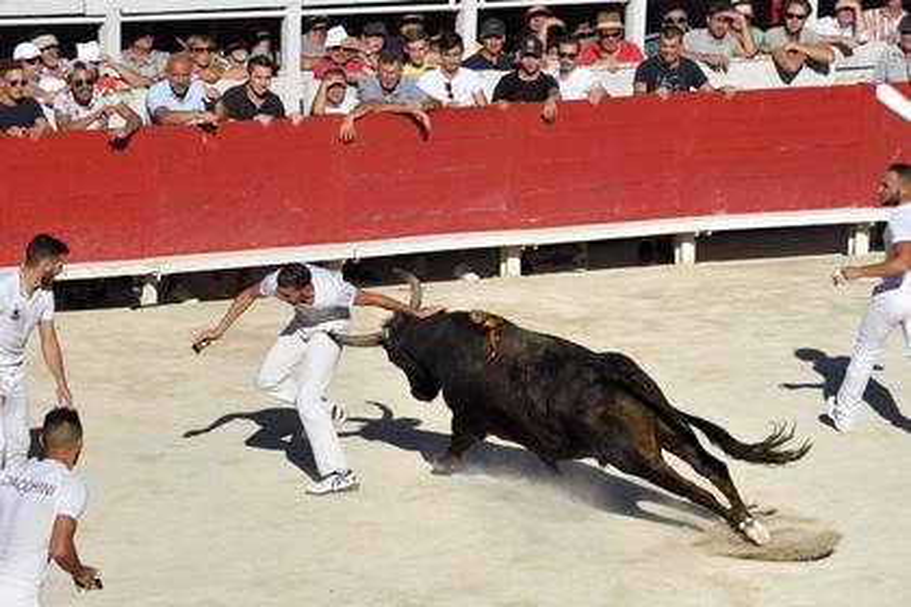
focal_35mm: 200
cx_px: 456
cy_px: 304
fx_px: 5061
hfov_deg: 10.3
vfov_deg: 6.9
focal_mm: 200
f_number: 11
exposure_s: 1/1250
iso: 400
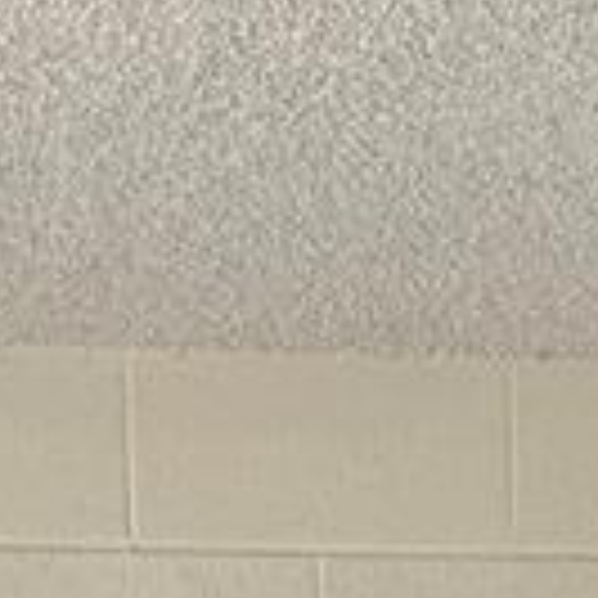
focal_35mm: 191
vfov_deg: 7.8
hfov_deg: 9.1
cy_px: 1893
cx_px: 418
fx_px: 3733
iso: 50
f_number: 1.78
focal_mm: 6.76
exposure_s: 1/129
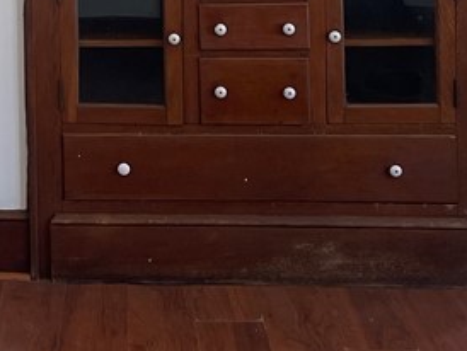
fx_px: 1310
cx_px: -17
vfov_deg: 14.5
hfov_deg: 19.5
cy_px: -124
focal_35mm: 97
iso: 80
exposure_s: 1/121
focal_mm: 4.2
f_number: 1.6
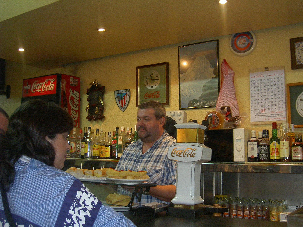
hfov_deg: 47.9
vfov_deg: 36.8
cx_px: 152
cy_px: 114
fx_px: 341
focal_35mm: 39
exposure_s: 1/59.5
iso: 100
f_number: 2.8
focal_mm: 8
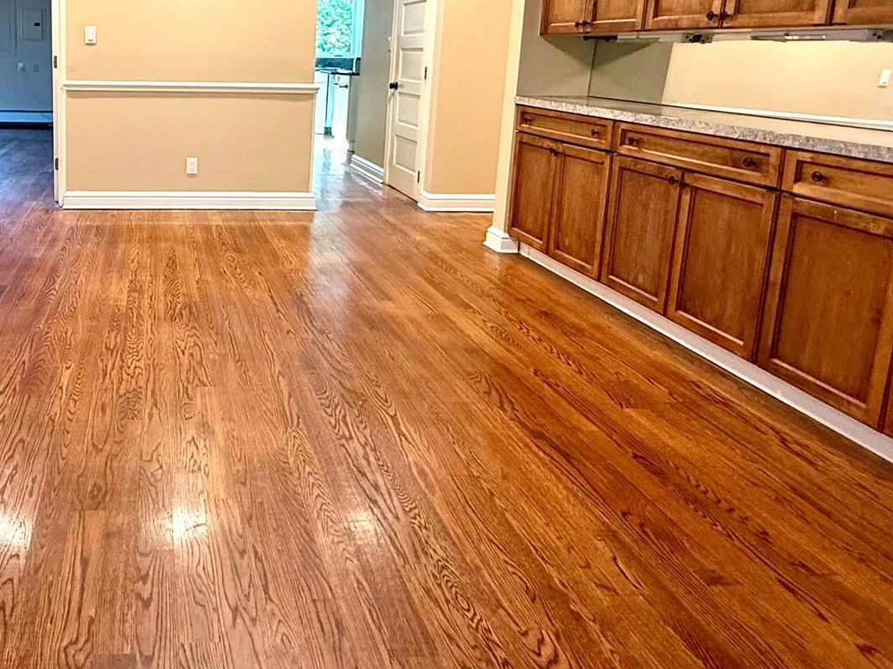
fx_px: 696
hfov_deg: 60.7
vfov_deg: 49.1
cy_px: 161
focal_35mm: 27
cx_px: 194
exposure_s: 1/60
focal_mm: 2.22
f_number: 2.2
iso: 200
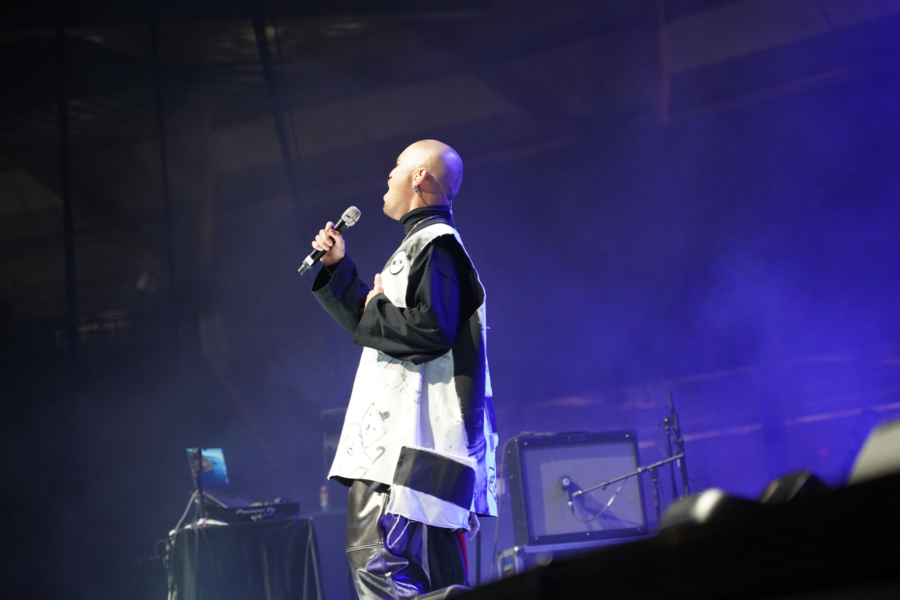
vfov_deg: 13.0
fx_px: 2625
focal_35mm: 105
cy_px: 300
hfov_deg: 19.5
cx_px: 450
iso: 5000
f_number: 4
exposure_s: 1/160
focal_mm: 105
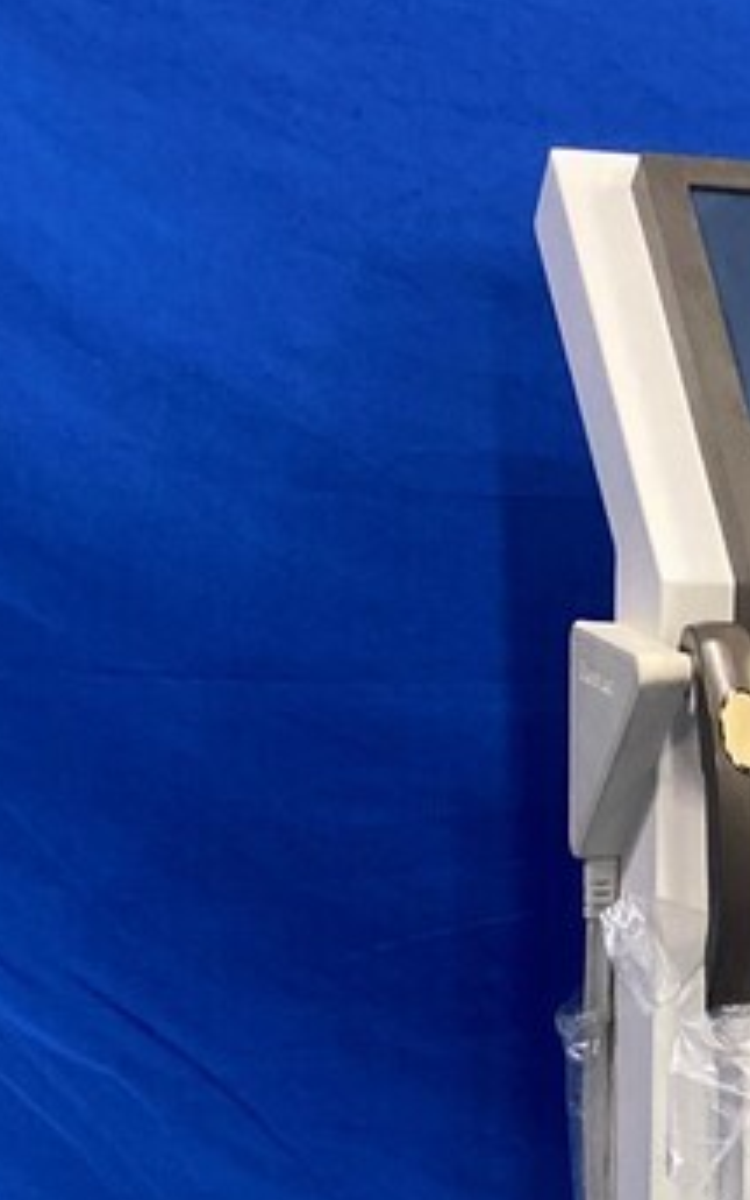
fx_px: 3009
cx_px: 980
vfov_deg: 19.6
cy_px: 1791
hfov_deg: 13.7
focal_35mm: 92
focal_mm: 3.99
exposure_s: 1/60
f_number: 1.8
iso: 160
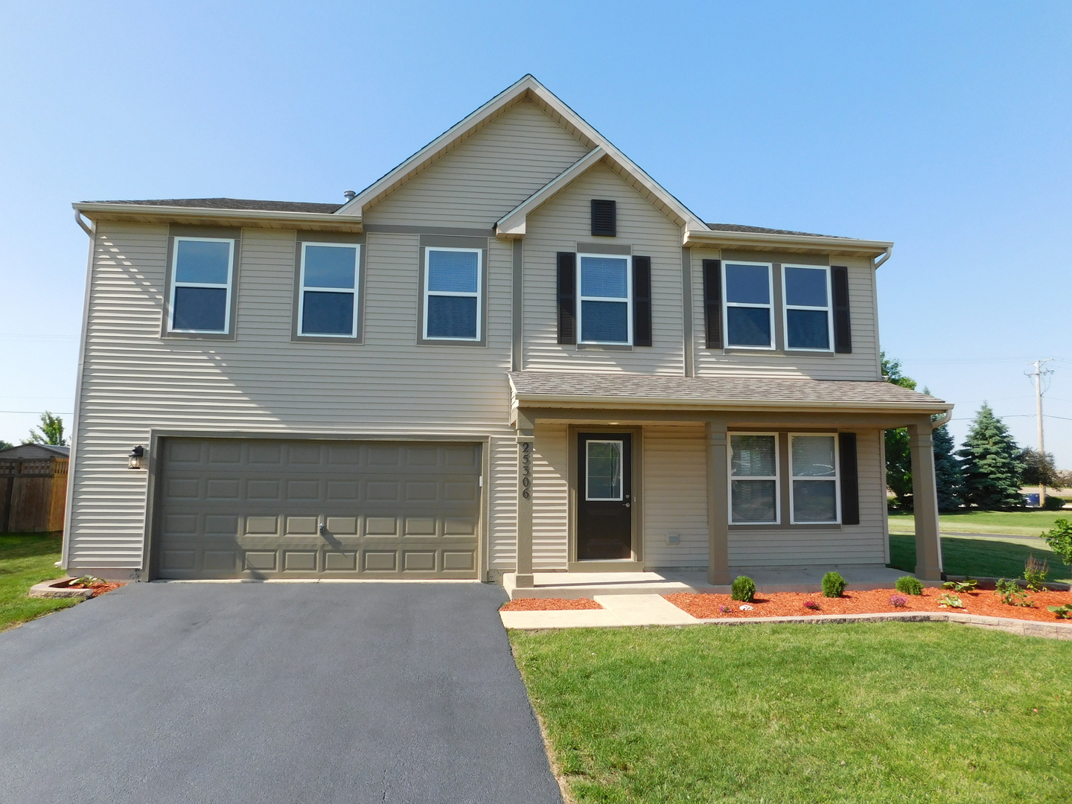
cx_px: 536
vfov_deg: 58.9
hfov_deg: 73.9
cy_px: 402
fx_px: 712
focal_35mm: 23
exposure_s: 1/1250
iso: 125
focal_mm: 4
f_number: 3
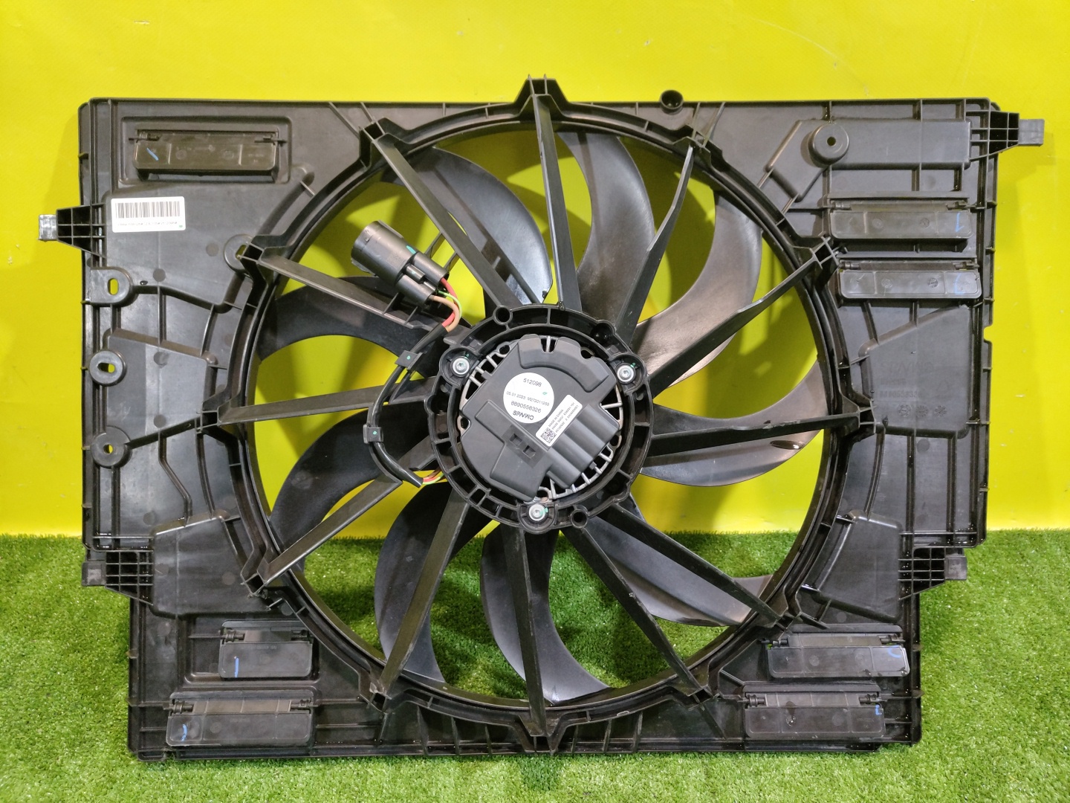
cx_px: 535
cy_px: 402
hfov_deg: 71.6
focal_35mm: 24
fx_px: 742
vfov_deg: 56.8
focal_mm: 5.59
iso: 339
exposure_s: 1/50
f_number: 1.88
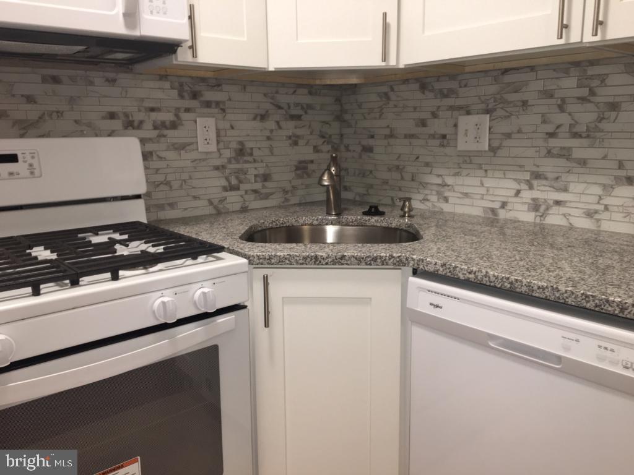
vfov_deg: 48.2
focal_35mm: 29
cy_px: 238
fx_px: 531
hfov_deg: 61.7
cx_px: 317
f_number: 2.2
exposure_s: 1/30
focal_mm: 4.15
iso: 40
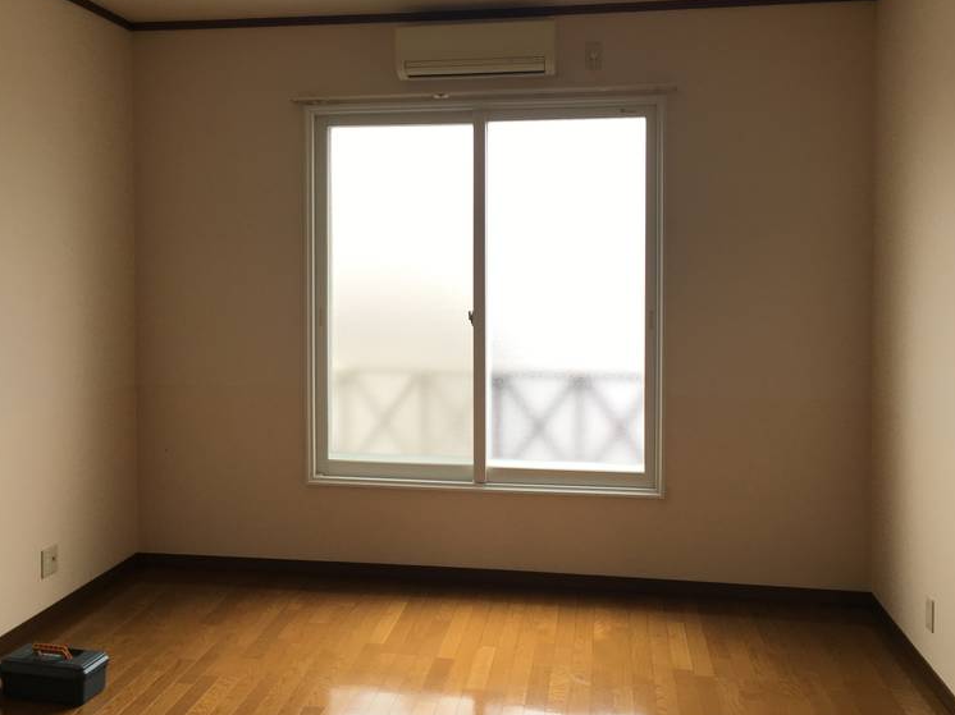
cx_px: 444
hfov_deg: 52.6
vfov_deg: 40.5
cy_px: 297
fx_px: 965
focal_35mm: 35
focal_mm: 4.15
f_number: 2.2
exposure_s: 1/40
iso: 25
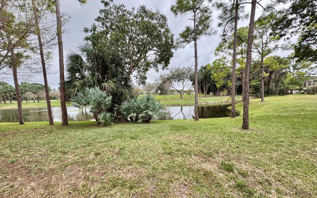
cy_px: 106
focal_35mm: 15
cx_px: 158
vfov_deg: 74.7
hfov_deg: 101.5
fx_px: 130
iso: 40
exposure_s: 1/174
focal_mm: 2.22
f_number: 2.2
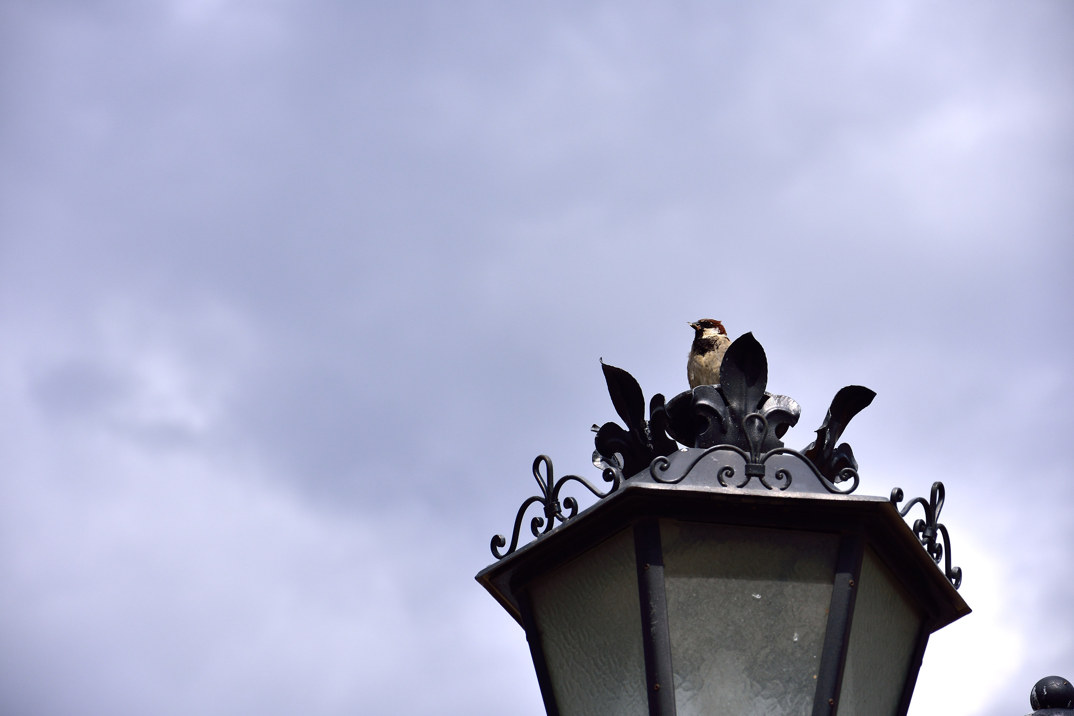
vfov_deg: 8.7
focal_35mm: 159
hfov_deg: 13.0
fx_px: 4728
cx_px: 534
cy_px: 359
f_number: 5.6
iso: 100
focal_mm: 105
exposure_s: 1/1000
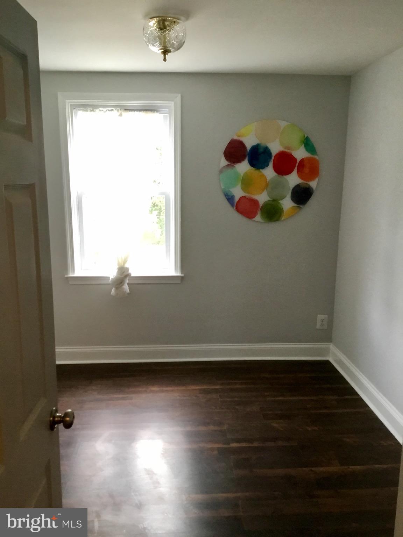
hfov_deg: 45.4
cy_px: 268
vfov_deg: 58.4
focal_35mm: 31
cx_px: 202
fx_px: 481
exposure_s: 1/30
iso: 100
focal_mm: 3.3
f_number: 2.4
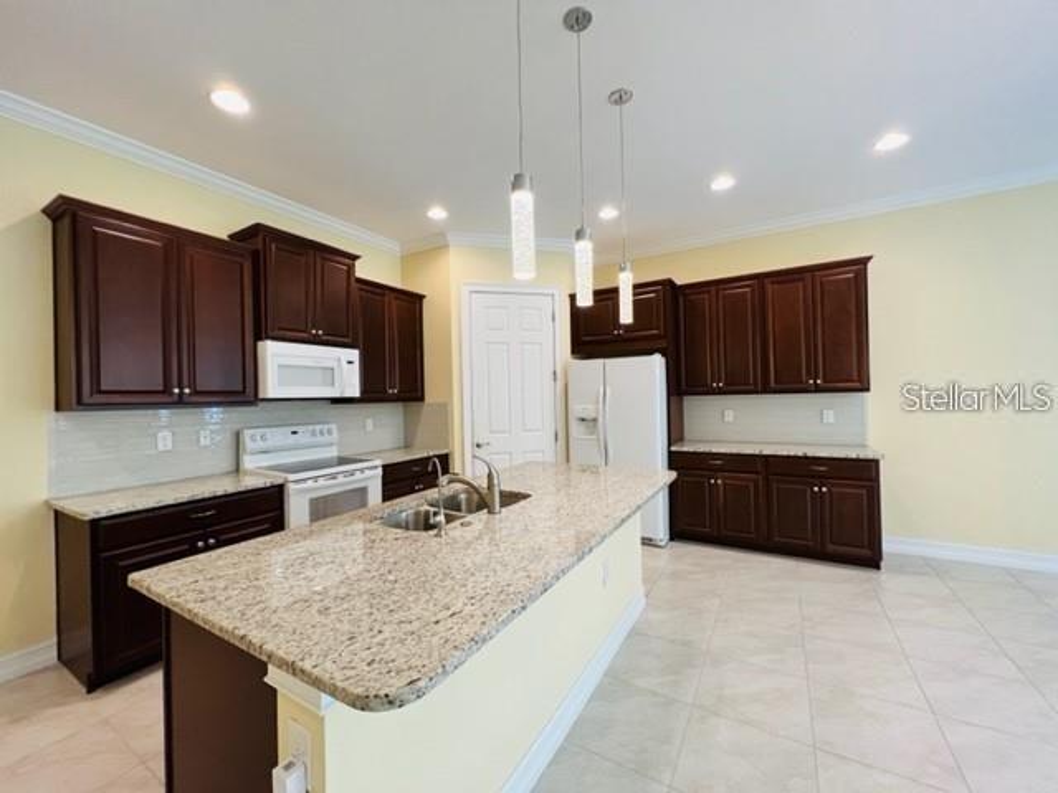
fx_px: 397
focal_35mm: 13
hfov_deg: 106.2
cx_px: 529
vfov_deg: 89.9
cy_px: 396
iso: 200
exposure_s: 1/120
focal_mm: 1.57
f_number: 1.8
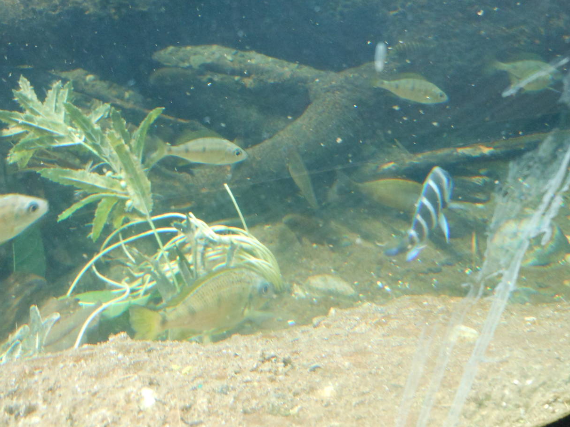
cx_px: 285
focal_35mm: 37
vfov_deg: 38.5
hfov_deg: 50.1
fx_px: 609
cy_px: 175
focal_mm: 5
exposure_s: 1/8
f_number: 3.7
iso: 400
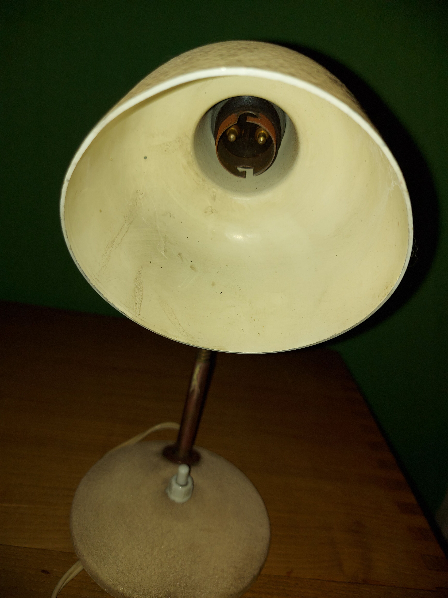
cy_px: 299
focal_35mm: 24
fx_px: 414
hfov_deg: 56.8
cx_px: 224
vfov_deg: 71.6
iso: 32
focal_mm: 5.23
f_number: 1.8
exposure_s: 1/138
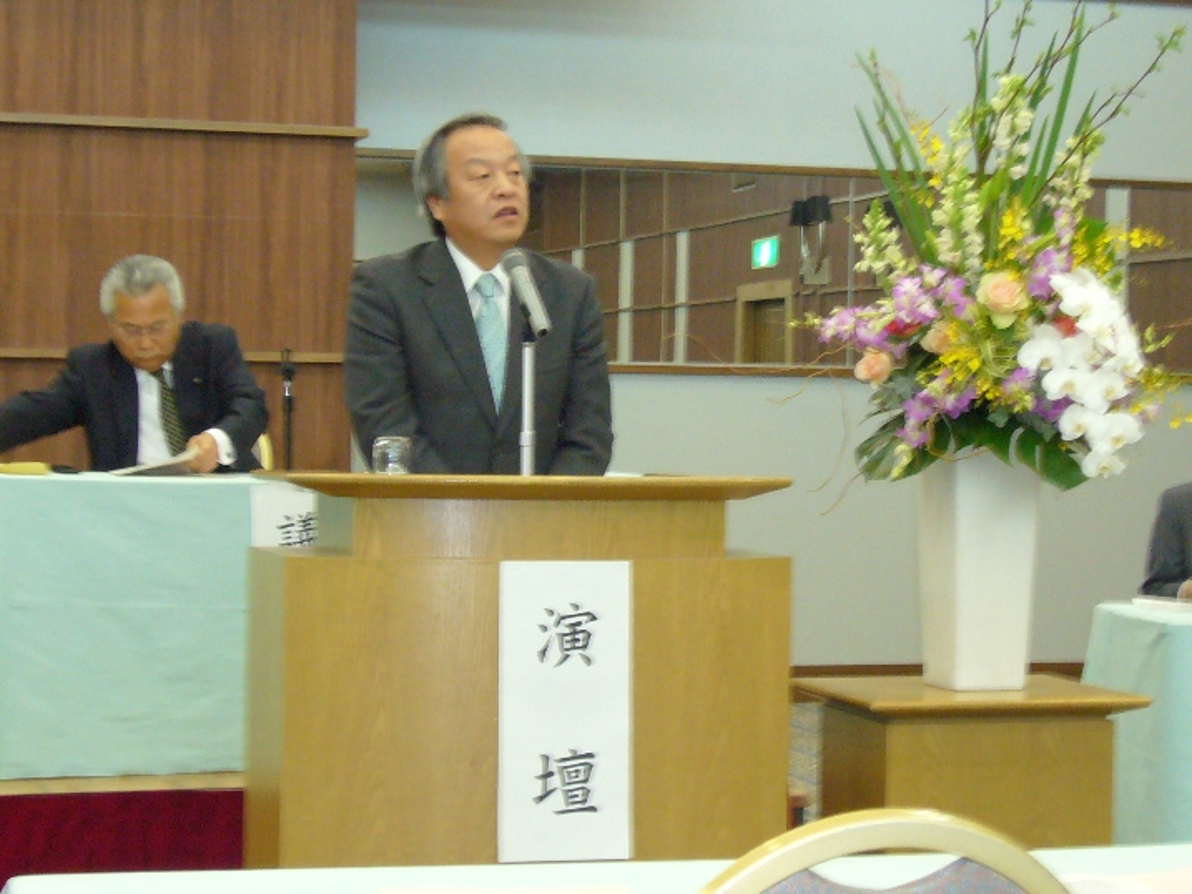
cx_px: 596
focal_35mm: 80
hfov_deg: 24.4
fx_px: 2755
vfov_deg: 18.4
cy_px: 447
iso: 200
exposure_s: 1/10
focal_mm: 9.6
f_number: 4
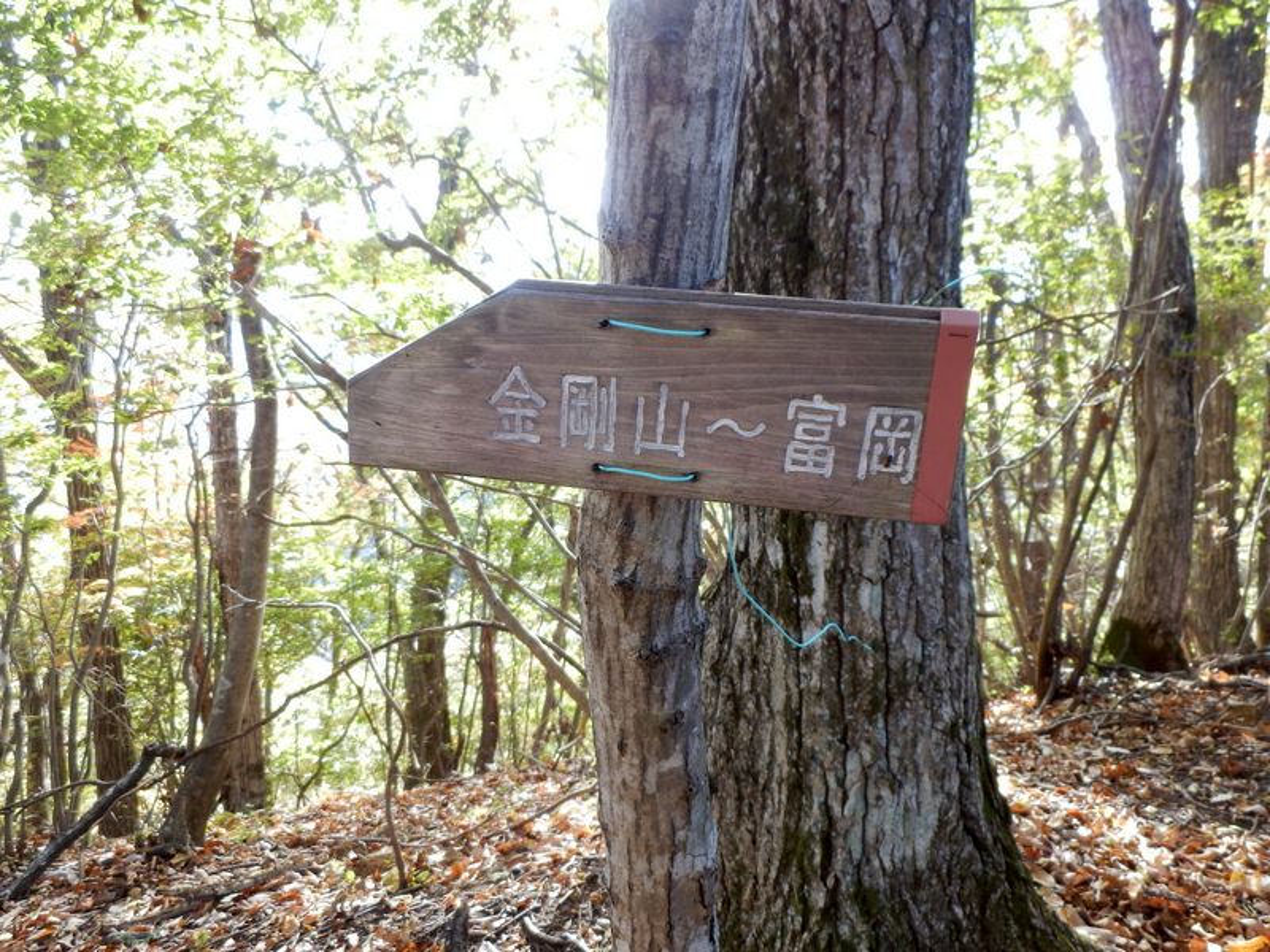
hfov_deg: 71.6
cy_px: 476
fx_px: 881
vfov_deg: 56.8
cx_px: 635
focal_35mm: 24
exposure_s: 1/40
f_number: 3
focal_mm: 4.2
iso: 80
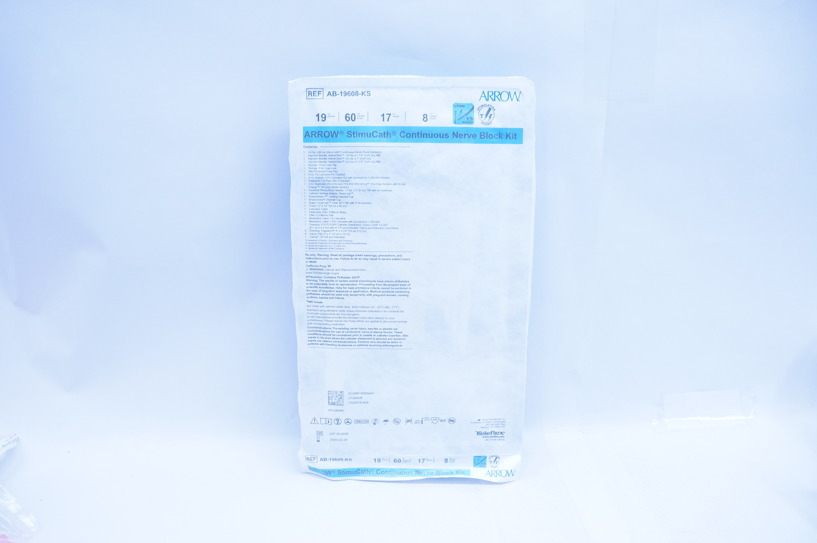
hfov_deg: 67.4
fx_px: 612
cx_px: 408
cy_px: 272
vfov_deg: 47.8
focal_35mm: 27
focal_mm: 18
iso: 800
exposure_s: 1/200
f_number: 4.5
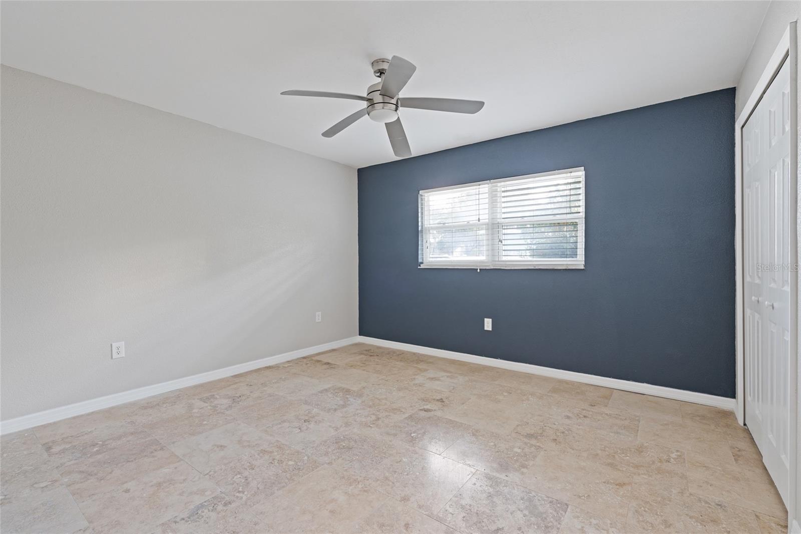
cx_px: 400
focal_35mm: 16
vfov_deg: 73.7
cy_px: 267
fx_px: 356
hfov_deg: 96.7
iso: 250
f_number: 9
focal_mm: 16
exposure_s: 2
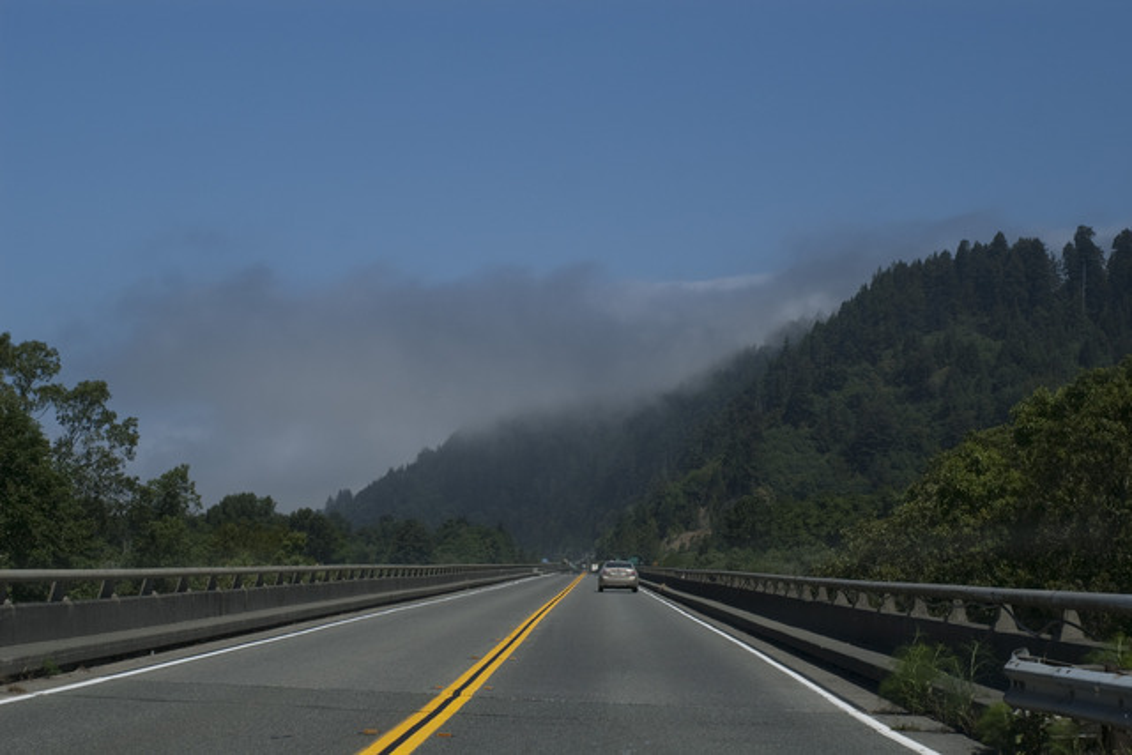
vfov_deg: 18.2
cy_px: 378
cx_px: 566
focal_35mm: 75
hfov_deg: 27.0
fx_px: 2359
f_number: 5.6
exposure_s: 1/2000
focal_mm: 50
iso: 200
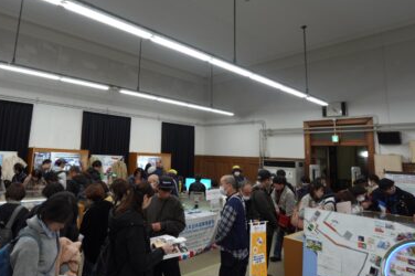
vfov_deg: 54.7
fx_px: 265
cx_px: 161
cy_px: 113
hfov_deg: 75.1
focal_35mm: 23
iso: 160
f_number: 2.8
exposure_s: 1/50
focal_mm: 6.9
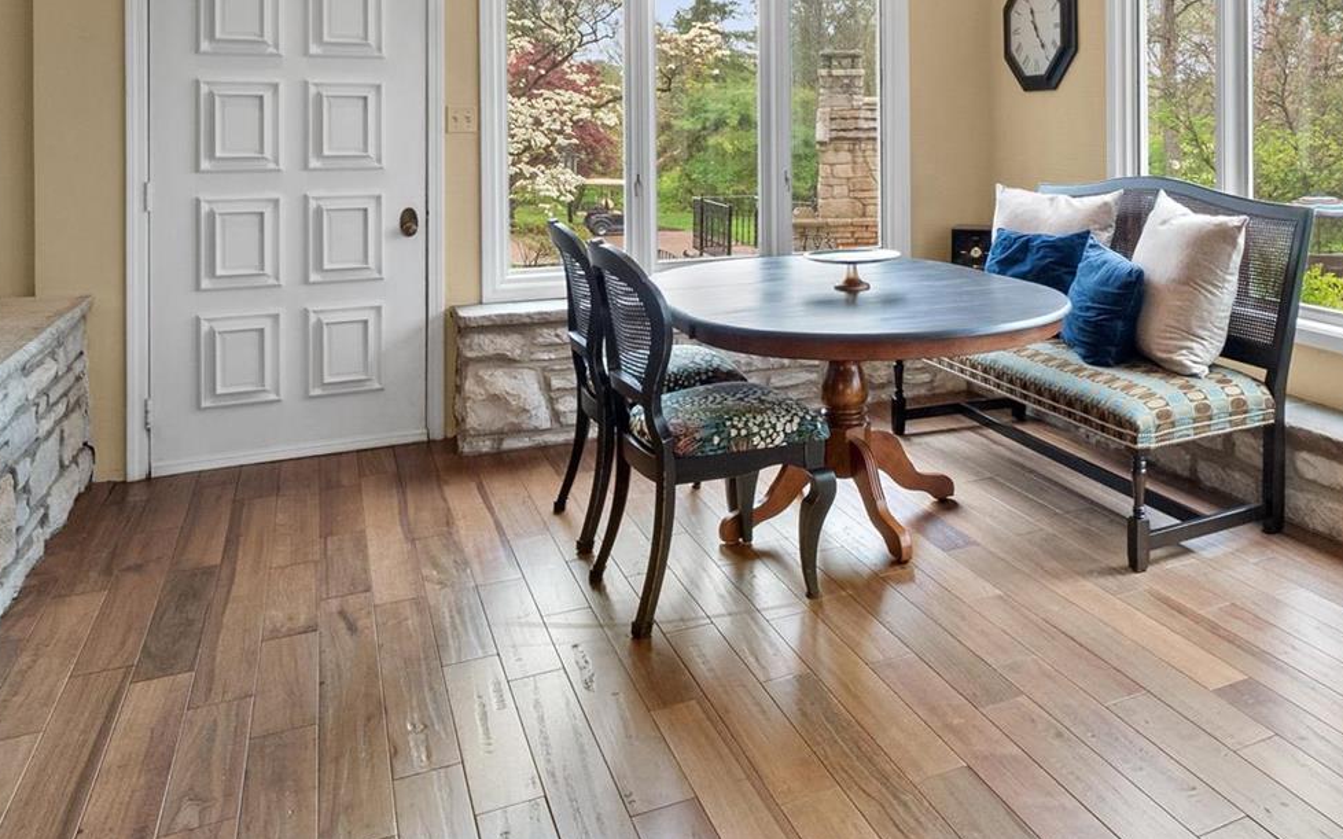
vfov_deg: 39.7
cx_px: 946
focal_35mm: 30
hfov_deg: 60.6
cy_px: 137
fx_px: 1098
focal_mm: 9
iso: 400
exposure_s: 1/10
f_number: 8
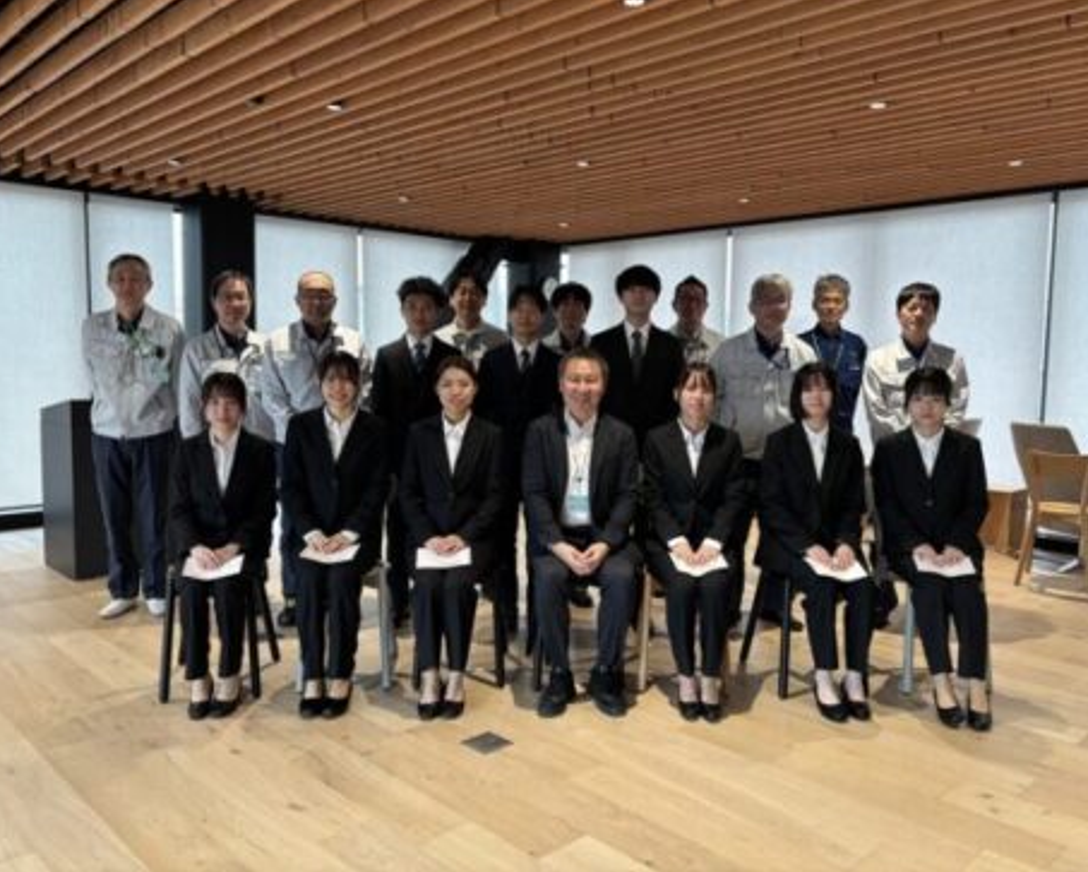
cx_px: 538
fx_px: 902
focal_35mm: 28
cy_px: 424
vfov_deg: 51.6
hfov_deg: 62.2
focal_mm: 5.96
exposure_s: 1/60
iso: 200
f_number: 1.6
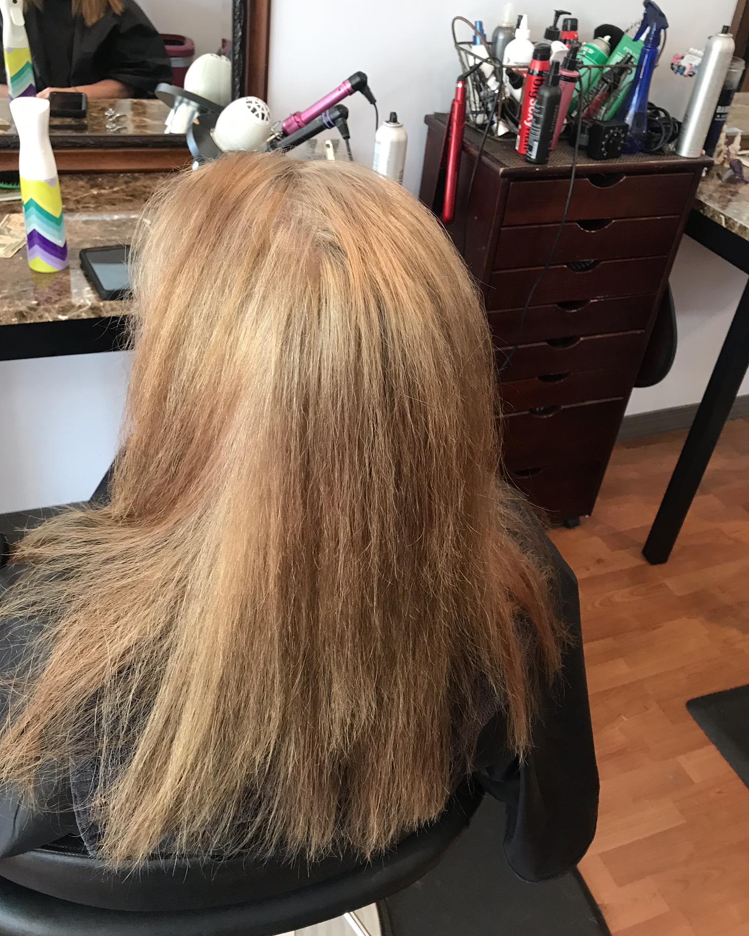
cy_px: 426
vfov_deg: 58.7
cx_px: 366
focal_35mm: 30
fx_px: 831
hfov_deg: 48.5
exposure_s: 1/20
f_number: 1.8
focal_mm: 3.99
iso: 40
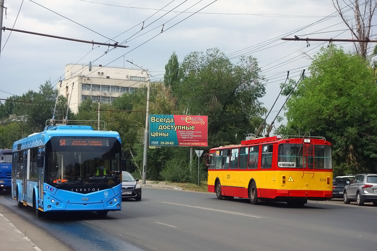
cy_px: 126
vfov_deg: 20.6
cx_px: 188
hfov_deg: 30.5
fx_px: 691
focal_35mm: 66
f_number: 4.5
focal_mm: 24.4
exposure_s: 1/500
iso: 125
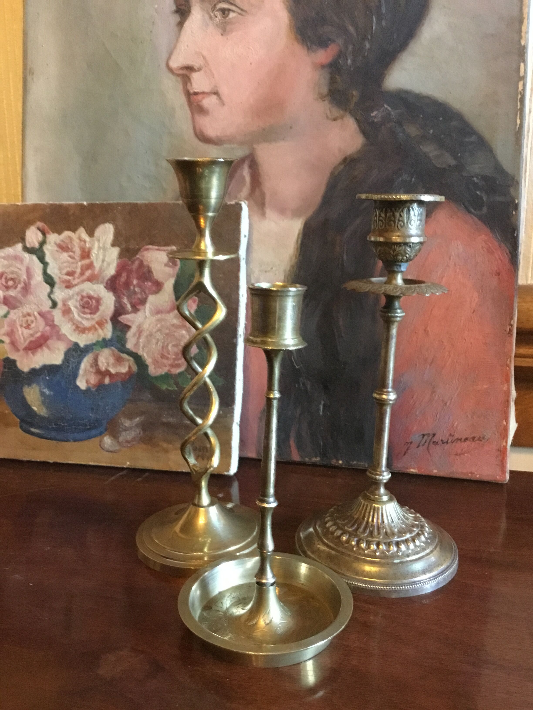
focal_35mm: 31
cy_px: 355
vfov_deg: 58.4
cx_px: 266
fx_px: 636
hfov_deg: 45.4
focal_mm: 3.3
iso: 500
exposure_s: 1/17
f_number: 2.4
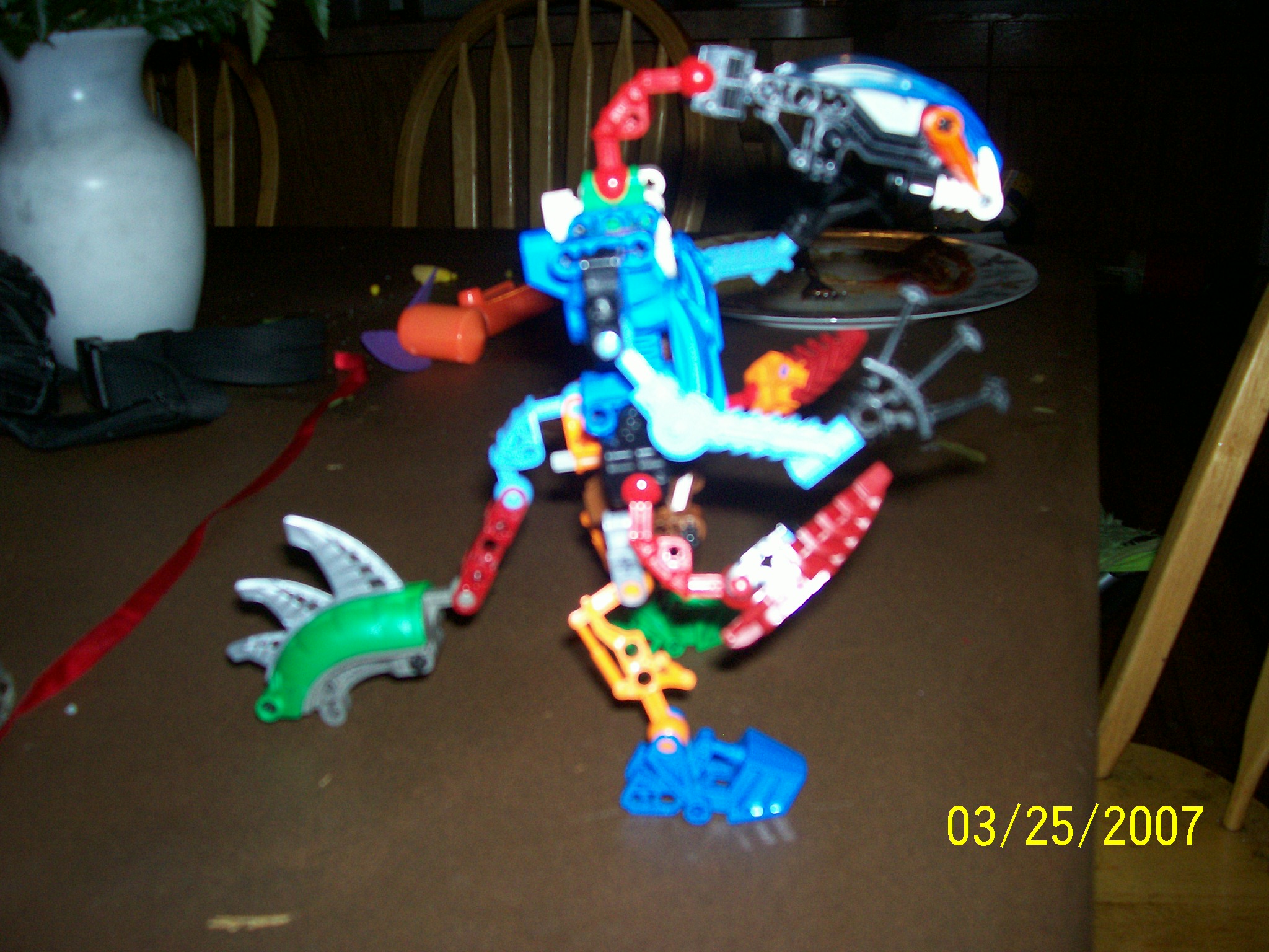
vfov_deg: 41.8
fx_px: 1246
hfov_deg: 54.0
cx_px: 634
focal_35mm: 34
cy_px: 476
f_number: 2.7
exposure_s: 1/112
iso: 140
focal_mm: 5.6
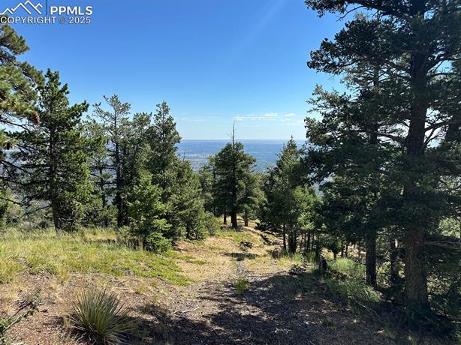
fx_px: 333
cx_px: 239
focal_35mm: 25
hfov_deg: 69.4
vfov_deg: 54.8
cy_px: 177
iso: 80
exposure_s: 1/4016
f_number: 1.78
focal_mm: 6.86
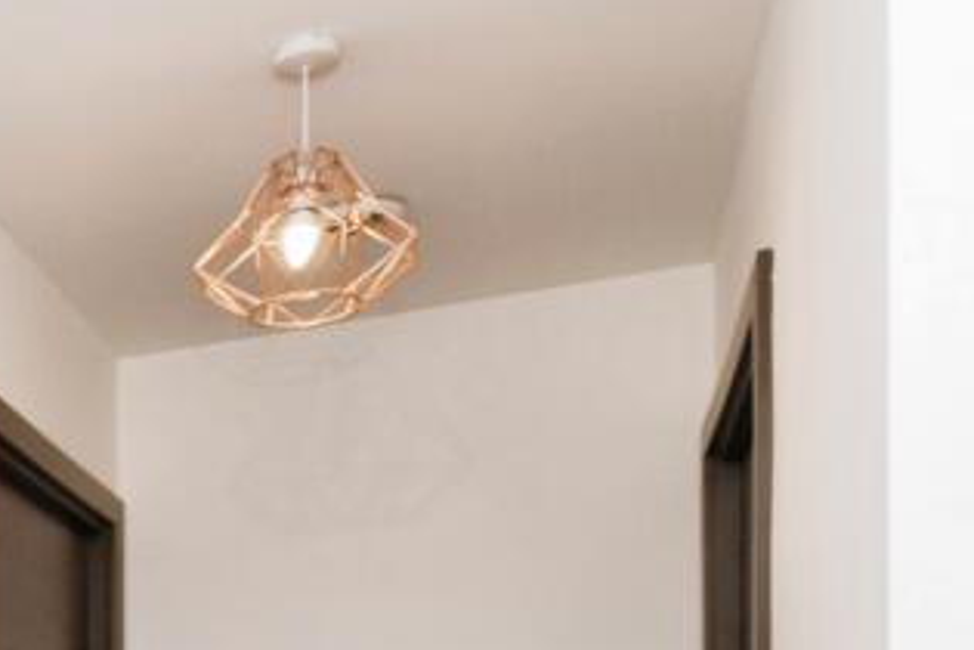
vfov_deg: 22.3
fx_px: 1407
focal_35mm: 52
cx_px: -136
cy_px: 924
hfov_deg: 32.8
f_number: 8
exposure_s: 1/60
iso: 800
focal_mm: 16
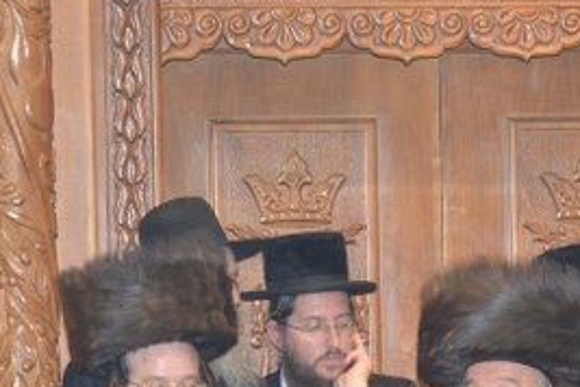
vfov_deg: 4.7
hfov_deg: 7.0
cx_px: 589
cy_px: 450
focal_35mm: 291
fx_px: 4696
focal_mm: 65
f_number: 4.5
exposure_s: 1/60
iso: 800
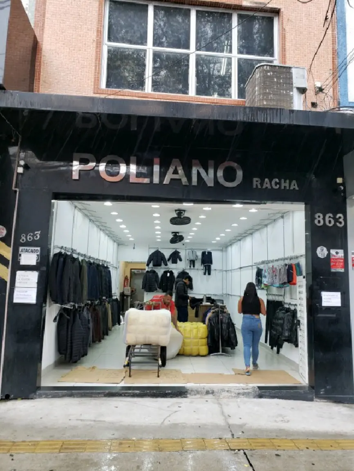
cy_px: 236
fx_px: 354
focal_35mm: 26
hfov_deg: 53.1
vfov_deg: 67.3
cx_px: 177
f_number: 2.4
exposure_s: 1/60.2
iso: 64
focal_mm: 4.3
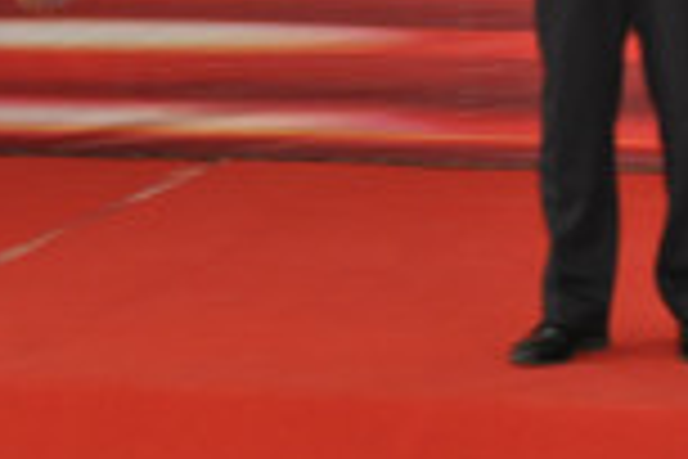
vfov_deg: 6.0
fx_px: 4261
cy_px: -351
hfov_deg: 9.2
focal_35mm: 223
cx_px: 621
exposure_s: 1/60
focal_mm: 38
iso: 800
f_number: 4.5
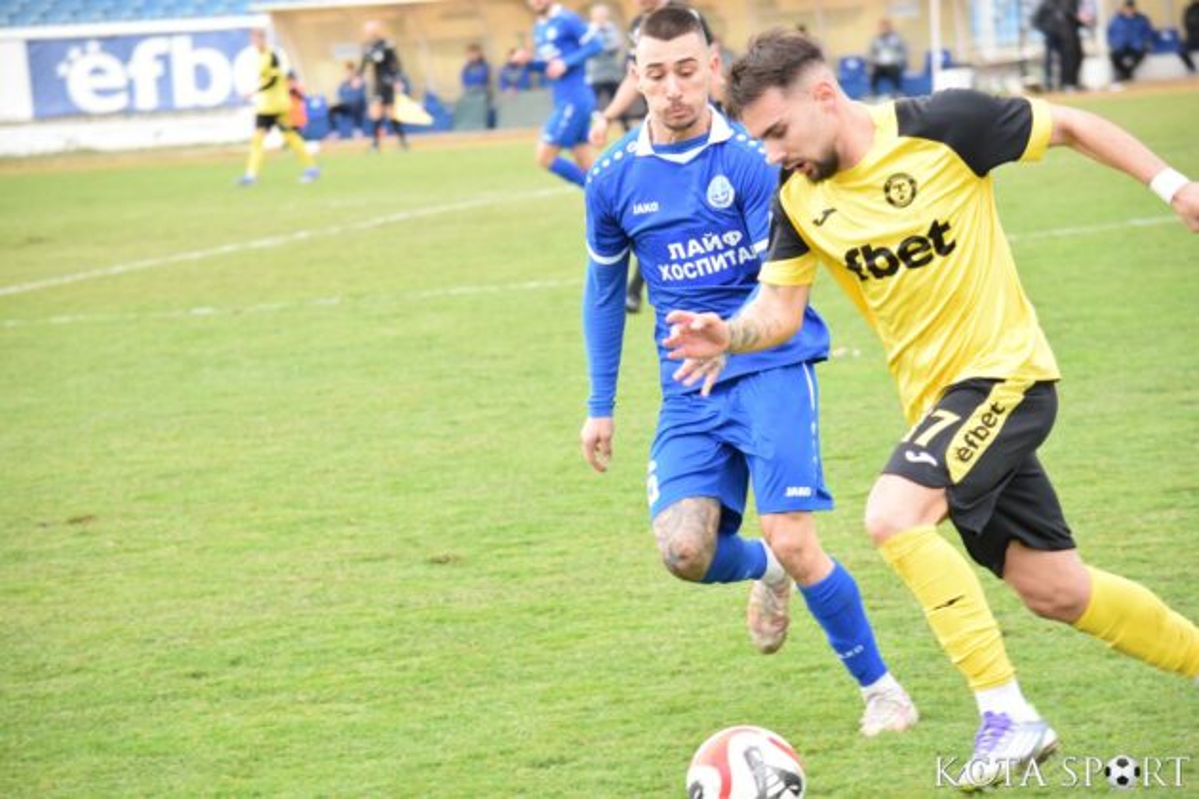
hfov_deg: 12.5
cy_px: 400
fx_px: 5495
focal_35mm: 165
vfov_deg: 8.3
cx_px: 600
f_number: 4.8
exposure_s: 1/640
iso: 1600
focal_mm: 110
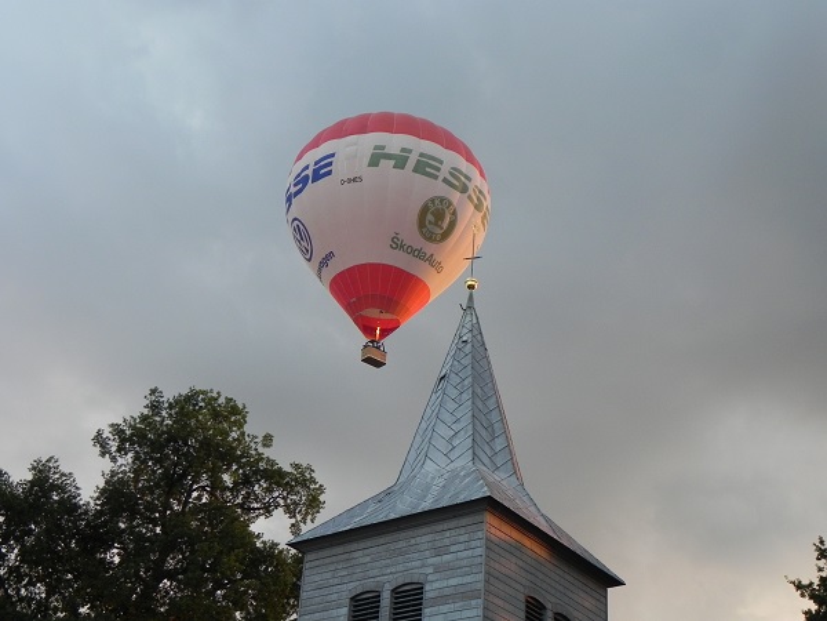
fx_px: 1242
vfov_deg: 28.0
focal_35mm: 52
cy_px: 310
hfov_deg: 36.8
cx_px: 414
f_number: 3.5
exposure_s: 1/125
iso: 201
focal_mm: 9.2
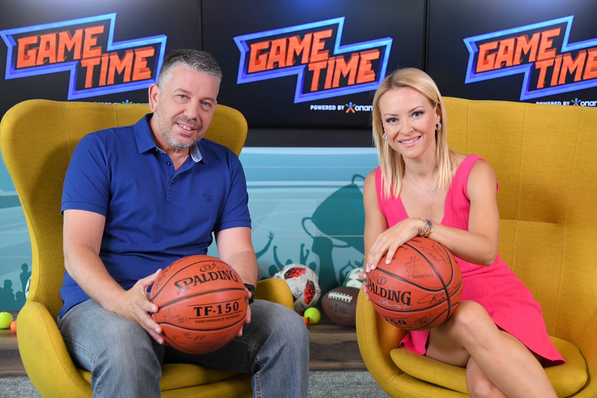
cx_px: 298
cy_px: 199
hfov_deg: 32.4
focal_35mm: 62
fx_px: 1028
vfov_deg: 21.9
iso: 3200
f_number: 4
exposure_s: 1/320
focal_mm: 62
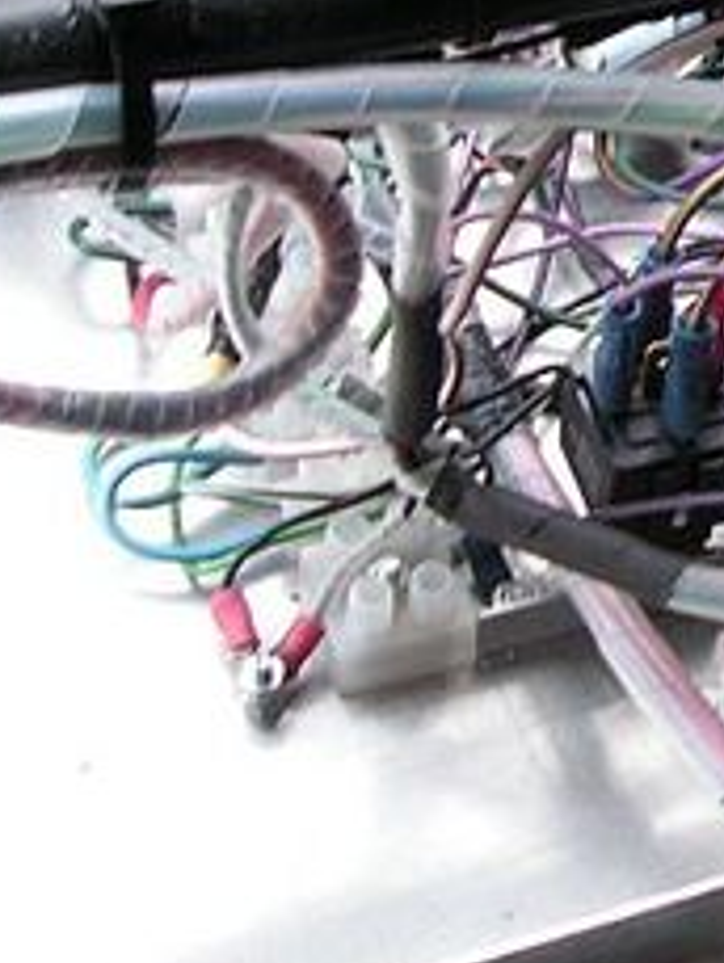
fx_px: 2953
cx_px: 1288
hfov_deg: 12.8
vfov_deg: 18.4
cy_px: 223
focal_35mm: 106
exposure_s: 1/45
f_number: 3.3
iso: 100
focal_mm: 6.3
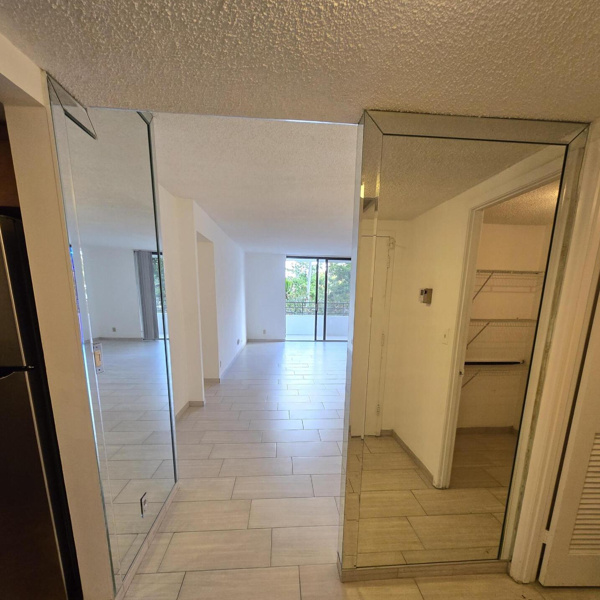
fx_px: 314
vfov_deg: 86.0
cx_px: 307
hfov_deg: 87.4
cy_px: 369
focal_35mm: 16
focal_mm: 1.7
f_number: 2.2
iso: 125
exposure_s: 1/60
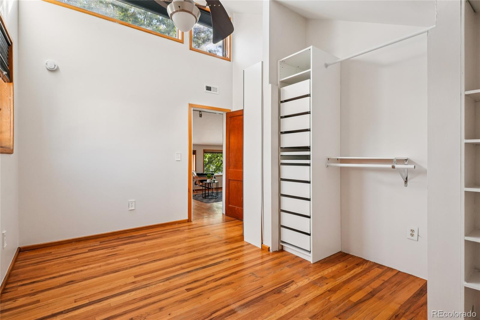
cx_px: 240
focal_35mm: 16
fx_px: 220
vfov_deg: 72.0
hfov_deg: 95.0
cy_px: 160
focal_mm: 11
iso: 320
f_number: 8
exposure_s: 1/30
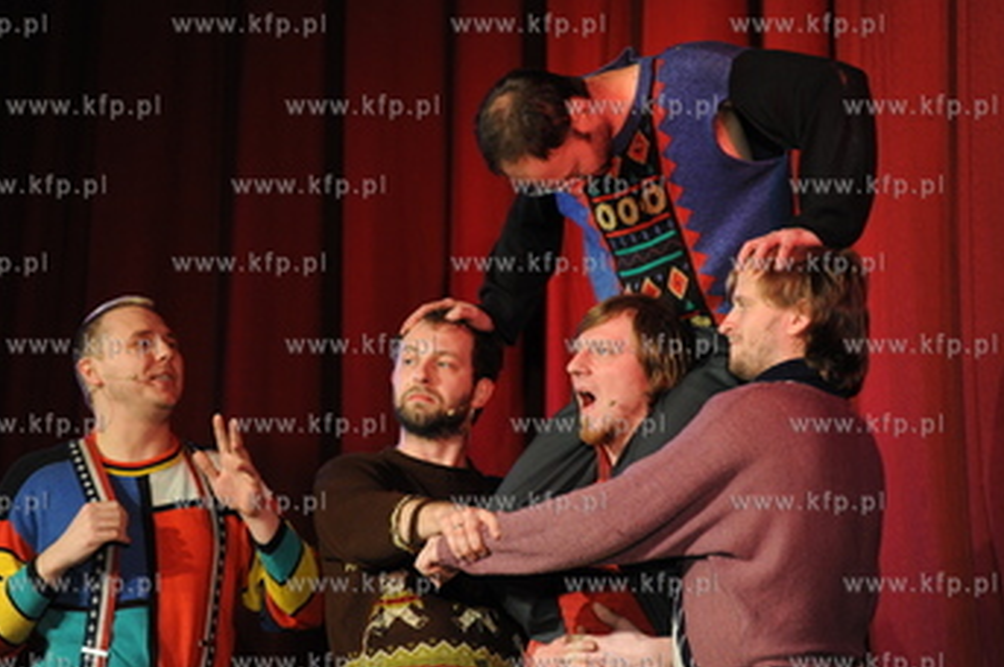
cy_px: 383
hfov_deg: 8.8
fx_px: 6492
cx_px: 465
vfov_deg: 5.9
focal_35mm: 233
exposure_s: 1/200
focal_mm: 200
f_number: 4
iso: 1600
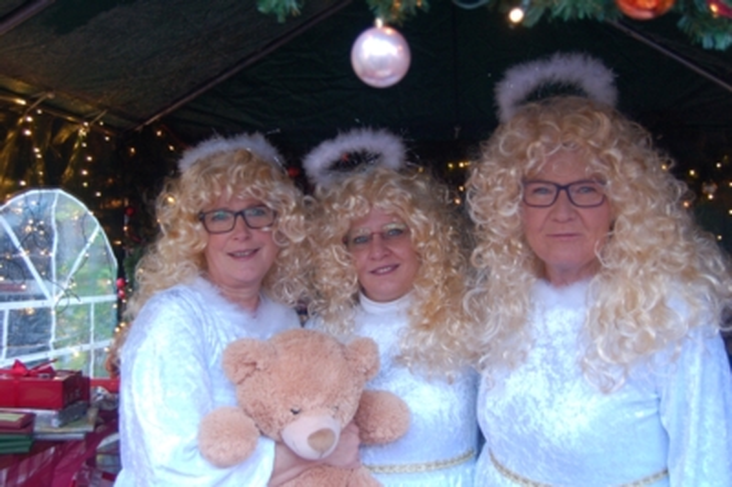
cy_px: 244
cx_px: 366
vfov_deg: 31.8
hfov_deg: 46.4
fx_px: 853
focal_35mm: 42
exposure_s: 1/50
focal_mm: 28
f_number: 4.2
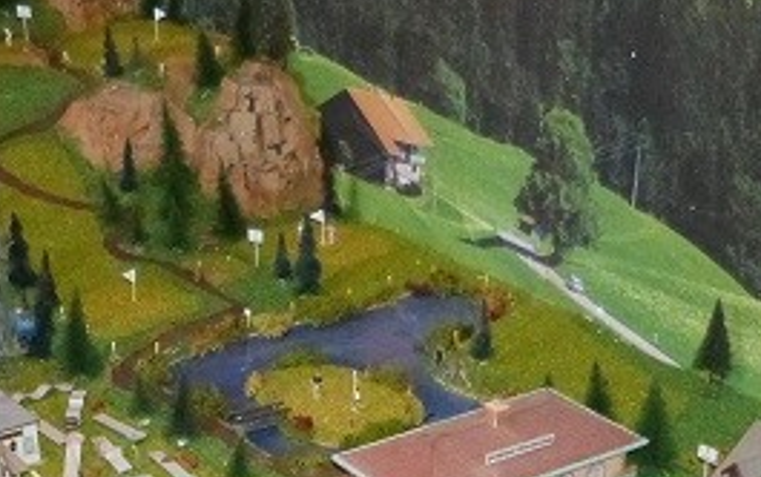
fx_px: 1660
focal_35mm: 80
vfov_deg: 15.4
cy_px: 664
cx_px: 213
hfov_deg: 25.6
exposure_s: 1/40
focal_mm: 4.5
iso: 800
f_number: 2.8
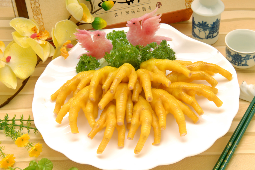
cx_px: 128
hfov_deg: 25.7
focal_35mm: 79
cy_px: 88
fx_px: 560
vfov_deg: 17.3
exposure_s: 1/250
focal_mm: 48
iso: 100
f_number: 16
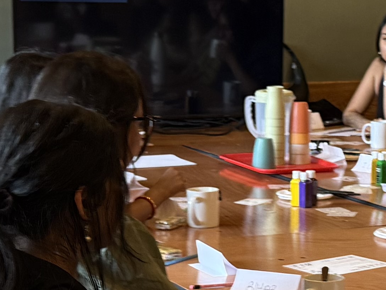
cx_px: 372
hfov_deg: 15.4
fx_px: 1405
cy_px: 233
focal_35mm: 126
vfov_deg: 11.7
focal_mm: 6.76
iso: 200
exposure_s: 1/83
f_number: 1.78
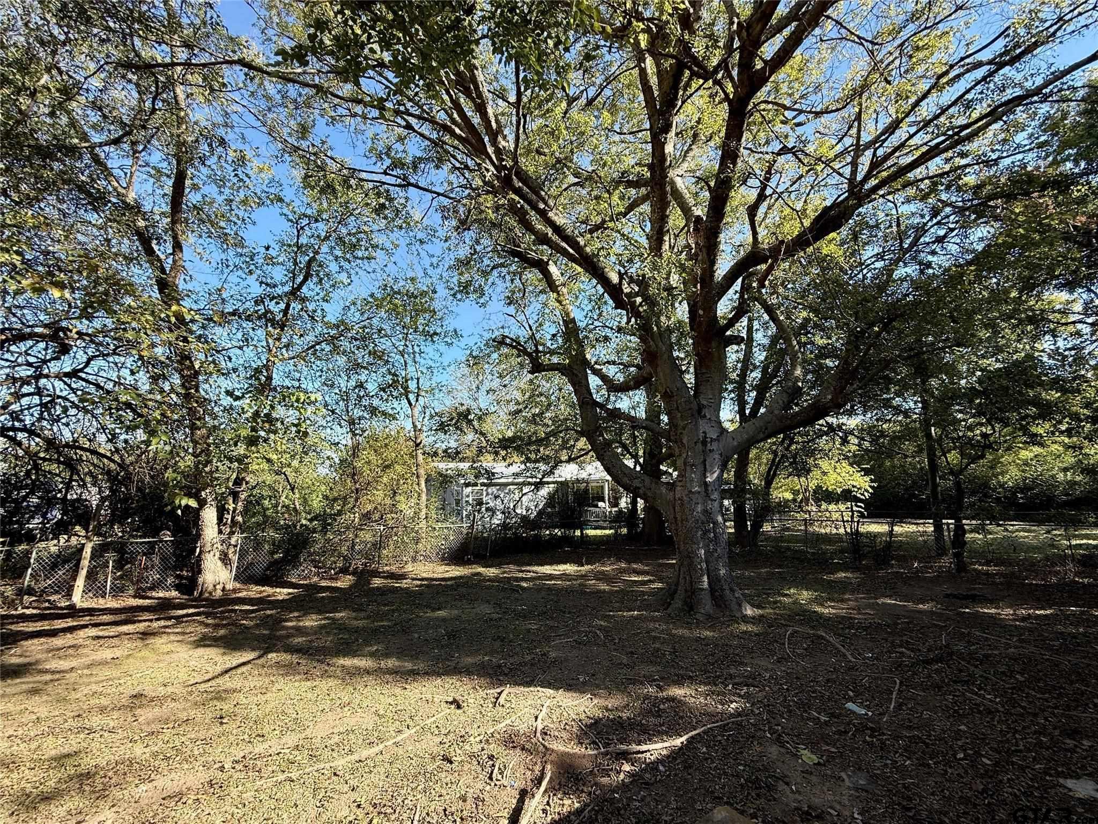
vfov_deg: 85.7
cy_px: 412
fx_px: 444
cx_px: 549
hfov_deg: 102.1
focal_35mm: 14
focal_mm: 2.22
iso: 50
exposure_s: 1/436
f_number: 2.2
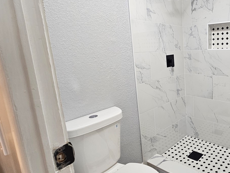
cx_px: 191
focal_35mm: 23
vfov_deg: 58.8
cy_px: 81
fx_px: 153
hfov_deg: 65.7
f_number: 2.2
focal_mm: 2.2
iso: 125
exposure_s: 1/60
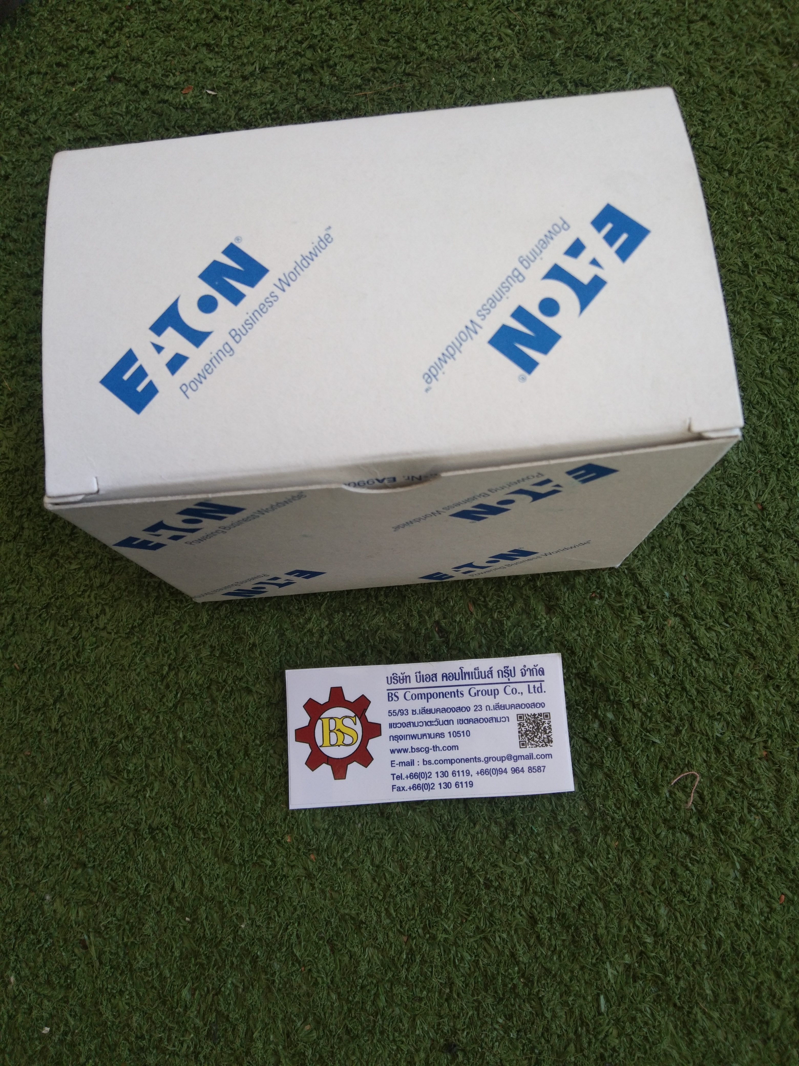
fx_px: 923
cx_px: 400
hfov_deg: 46.8
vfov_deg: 60.0
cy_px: 533
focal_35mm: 30
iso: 65
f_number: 2.2
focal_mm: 3.65
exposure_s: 1/100
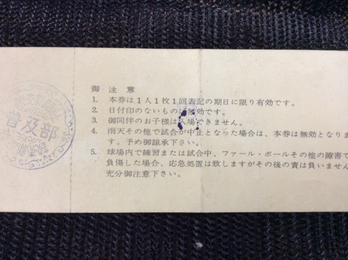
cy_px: 130
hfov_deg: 55.4
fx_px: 331
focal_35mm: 33
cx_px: 174
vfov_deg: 42.9
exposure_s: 1/25
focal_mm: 3.3
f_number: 2.4
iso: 125
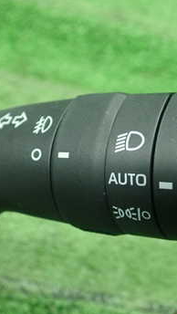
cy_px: 152
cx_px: 121
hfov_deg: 21.0
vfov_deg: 36.6
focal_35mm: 57
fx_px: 475
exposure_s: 1/125
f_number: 2.3
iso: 640
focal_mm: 5.5
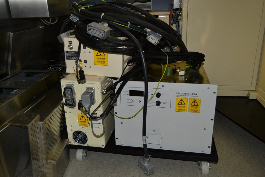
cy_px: 88
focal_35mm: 30
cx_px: 132
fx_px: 221
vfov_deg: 43.6
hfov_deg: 61.9
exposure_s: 1/60
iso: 1250
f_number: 3.5
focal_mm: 20
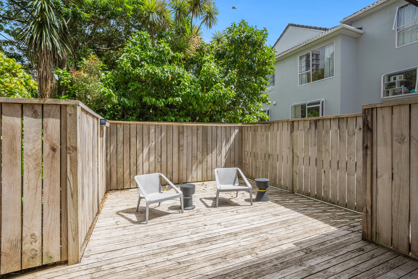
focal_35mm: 17
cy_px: 140
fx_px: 197
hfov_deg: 93.2
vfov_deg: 70.5
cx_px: 209
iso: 400
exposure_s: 1/500
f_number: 14
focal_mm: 17
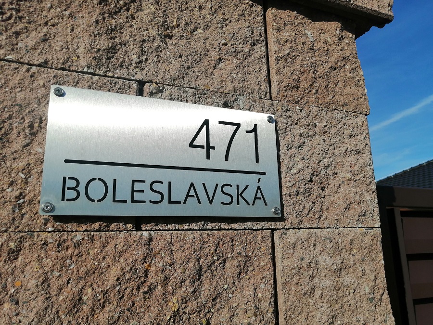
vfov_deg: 53.1
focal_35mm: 26
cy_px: 162
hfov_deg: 67.3
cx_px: 216
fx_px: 325
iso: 50
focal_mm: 3.62
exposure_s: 1/3322
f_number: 1.8
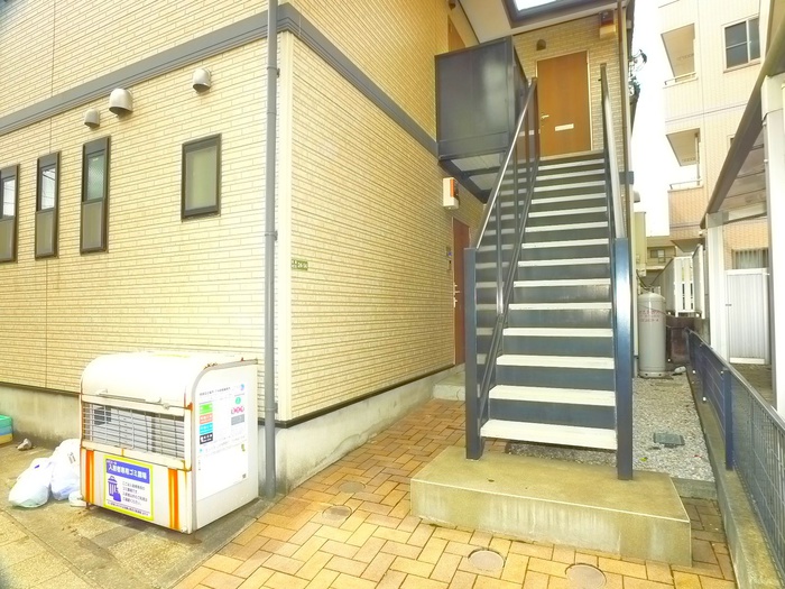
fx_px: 544
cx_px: 392
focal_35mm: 24
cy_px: 294
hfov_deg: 71.6
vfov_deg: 56.8
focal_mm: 5.1
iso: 400
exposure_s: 1/400
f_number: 3.2
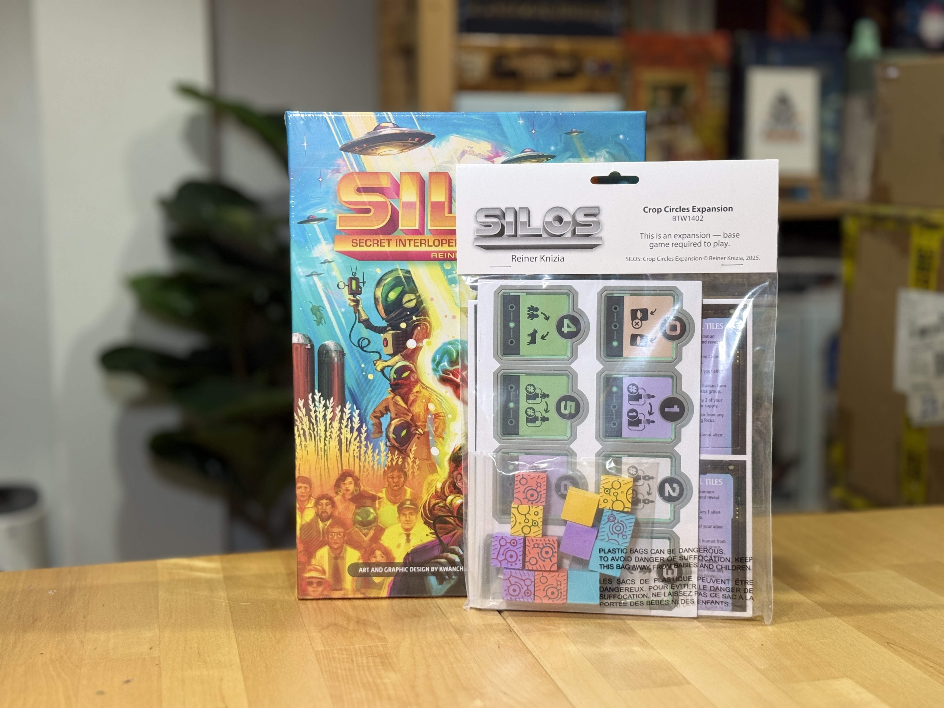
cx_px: 472
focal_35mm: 48
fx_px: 1309
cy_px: 354
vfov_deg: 30.3
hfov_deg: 39.7
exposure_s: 1/50
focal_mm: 6.76
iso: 100
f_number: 1.78
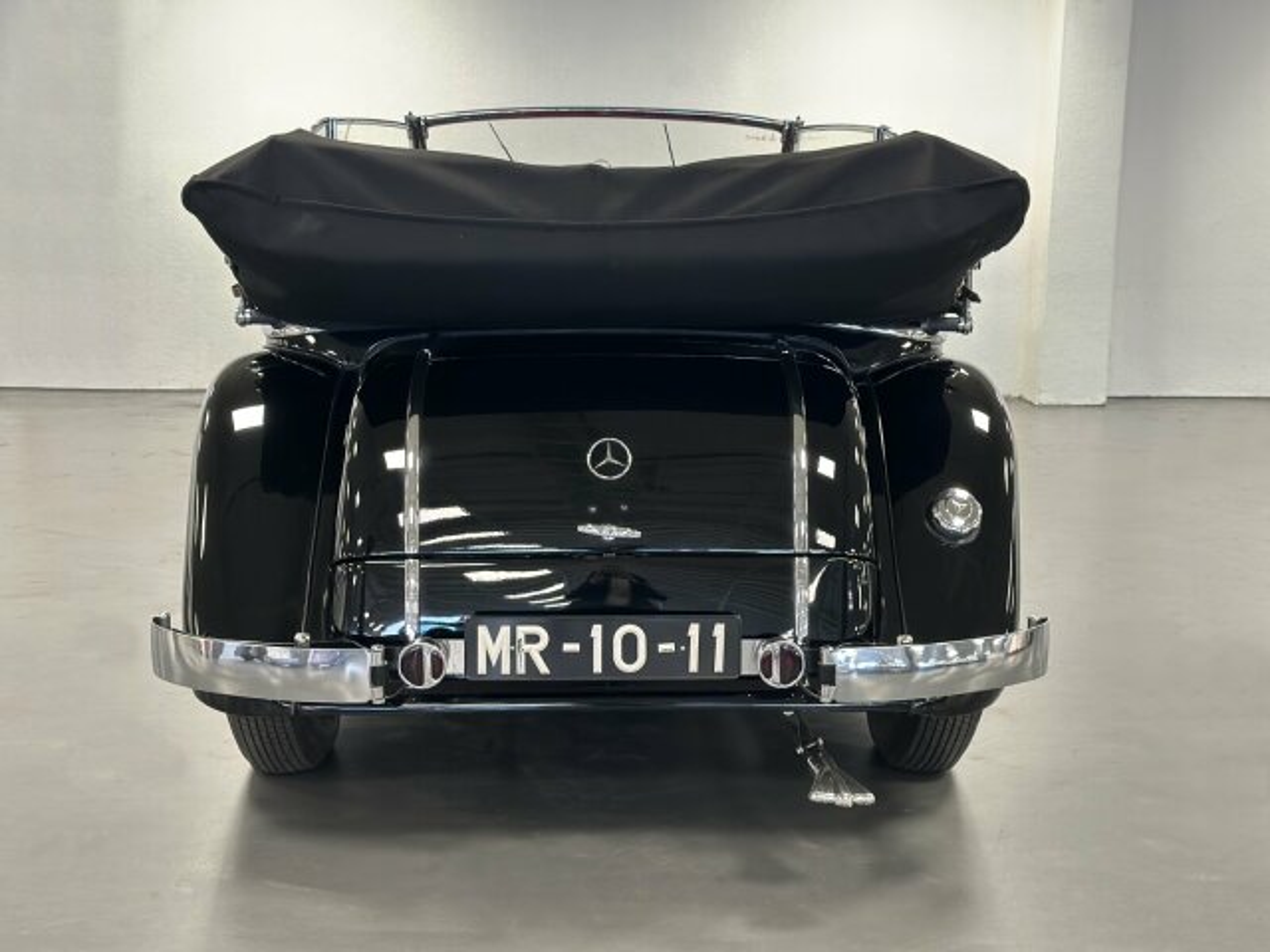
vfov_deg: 30.3
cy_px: 476
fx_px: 1761
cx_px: 635
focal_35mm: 48
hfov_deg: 39.7
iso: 250
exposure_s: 1/60
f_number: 1.78
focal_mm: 6.86
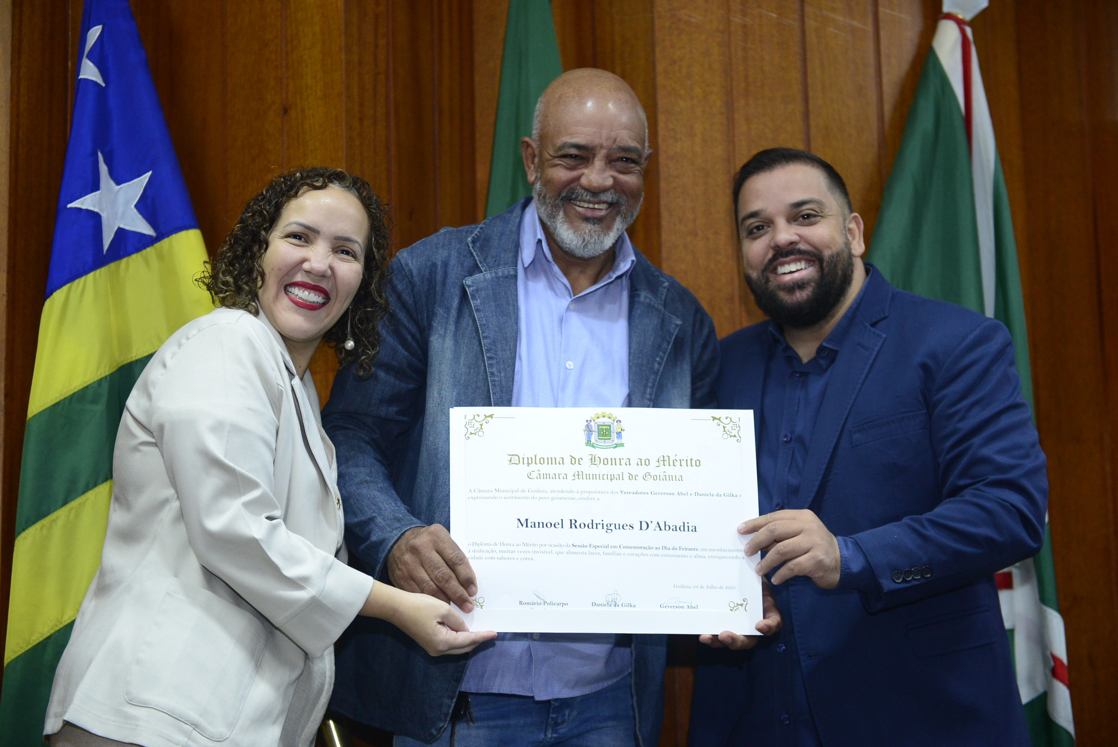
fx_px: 2175
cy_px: 374
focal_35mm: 70
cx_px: 559
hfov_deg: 28.8
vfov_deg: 19.5
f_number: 4.5
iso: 2000
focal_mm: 70
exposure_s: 1/125
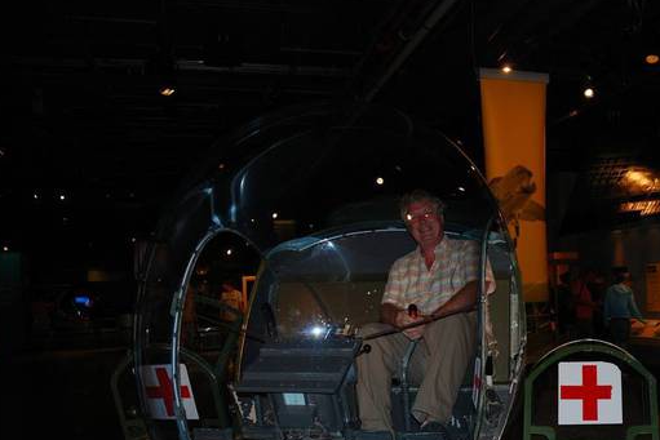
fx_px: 678
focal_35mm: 37
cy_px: 294
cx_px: 443
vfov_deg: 35.6
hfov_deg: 50.9
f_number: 3.5
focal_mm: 18
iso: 100
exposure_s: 1/60
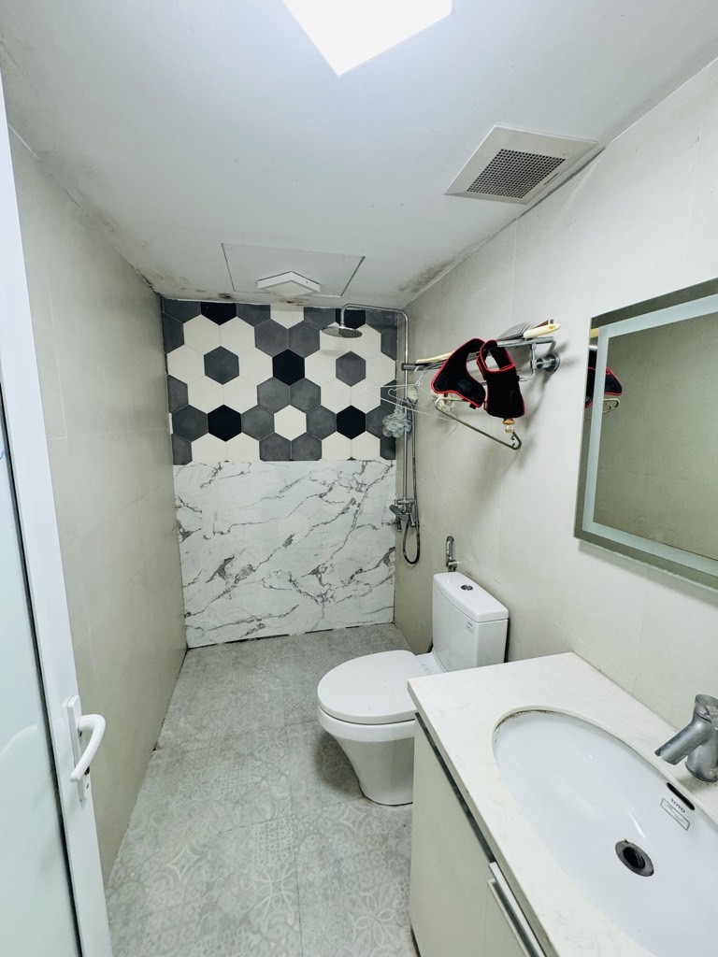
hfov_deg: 85.7
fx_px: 387
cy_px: 478
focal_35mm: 14
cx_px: 359
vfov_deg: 102.1
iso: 320
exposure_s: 1/100
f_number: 2.2
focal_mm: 2.22
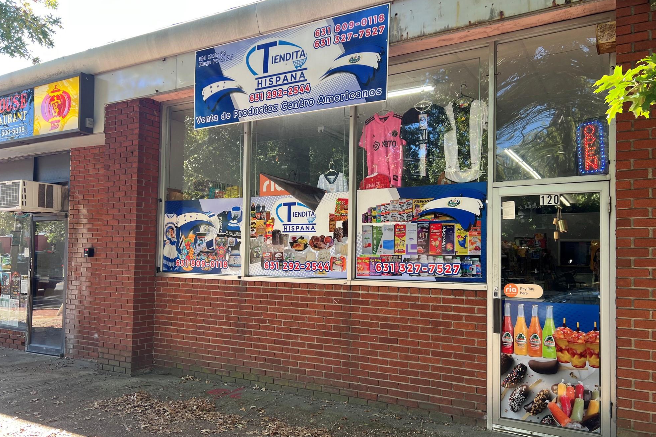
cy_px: 237
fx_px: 510
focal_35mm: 28
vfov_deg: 46.4
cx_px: 338
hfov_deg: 65.5
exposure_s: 1/169
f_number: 1.5
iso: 40
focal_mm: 5.7
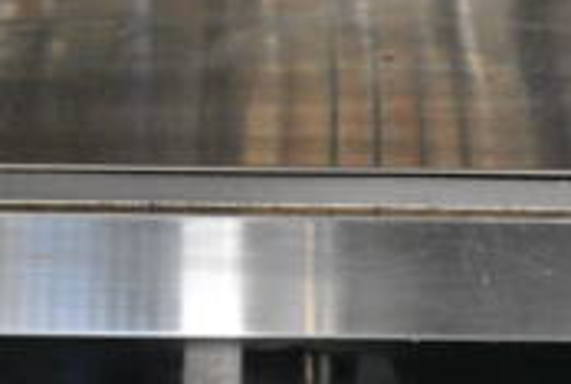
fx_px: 1920
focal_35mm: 121
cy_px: 555
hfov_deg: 16.8
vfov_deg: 11.0
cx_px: 423
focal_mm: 23
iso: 6400
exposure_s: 1/50
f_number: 3.8
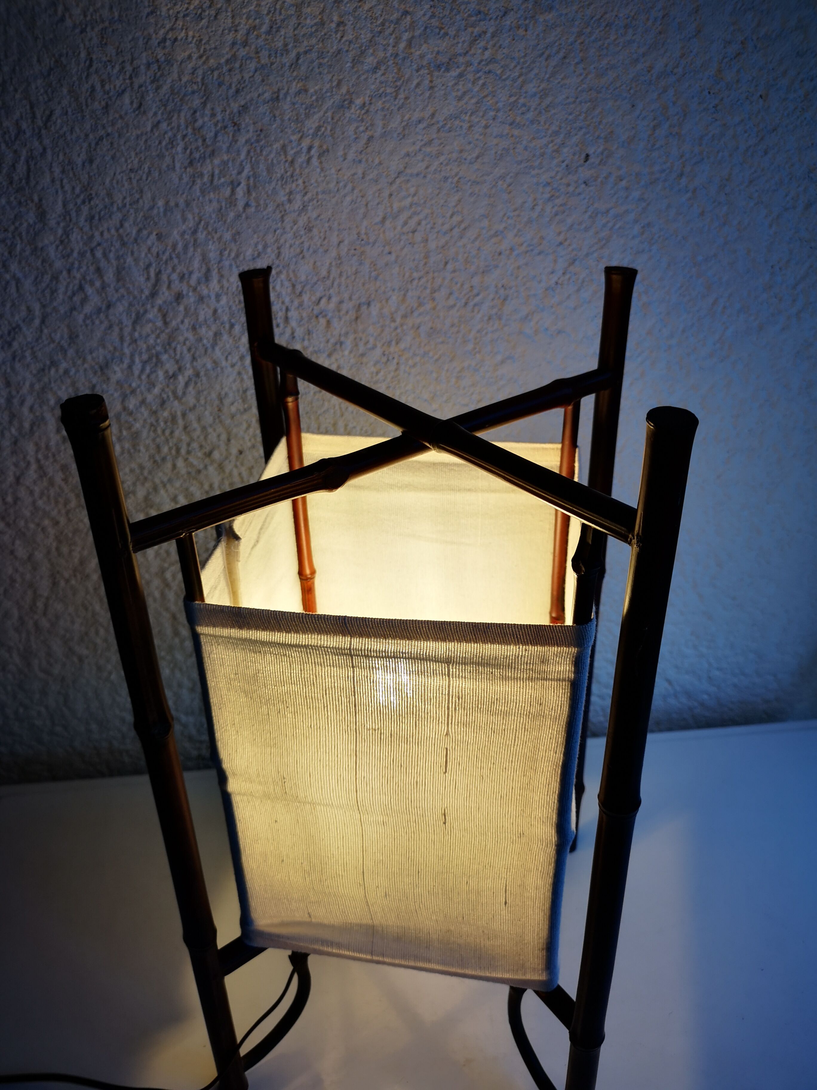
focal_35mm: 27
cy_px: 545
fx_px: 850
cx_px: 408
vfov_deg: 65.3
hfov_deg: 51.4
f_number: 1.8
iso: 50
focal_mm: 5.58
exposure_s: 1/247
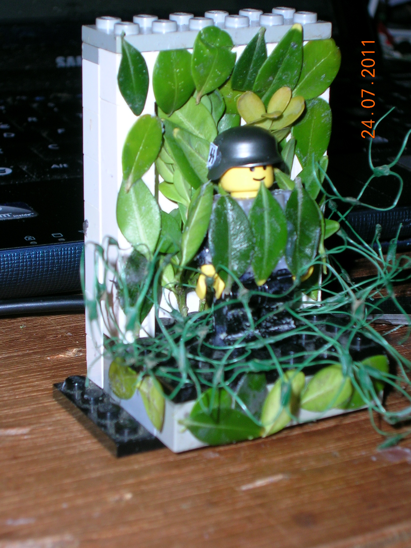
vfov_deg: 21.8
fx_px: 1425
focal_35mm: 90
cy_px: 274
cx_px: 206
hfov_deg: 16.4
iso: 50
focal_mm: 13.6
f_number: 4.3
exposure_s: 1/60.1
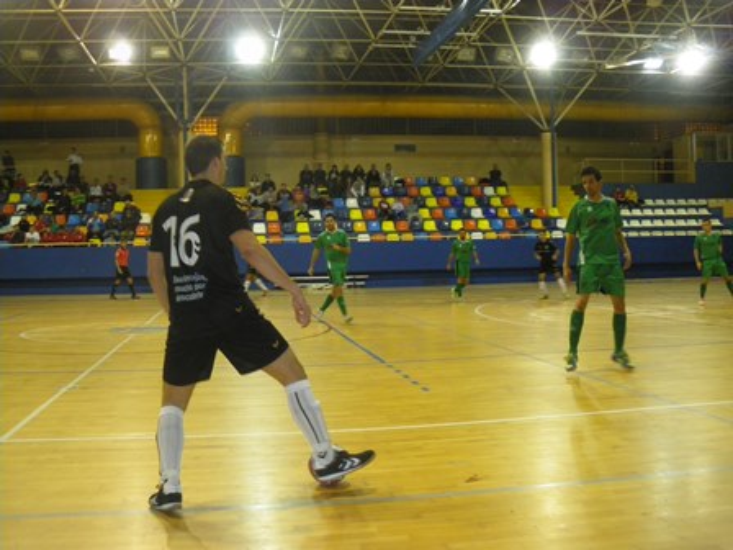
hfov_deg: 51.4
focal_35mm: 36
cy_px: 275
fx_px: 762
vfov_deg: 39.7
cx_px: 366
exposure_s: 1/50
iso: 400
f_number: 3.5
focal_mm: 6.3
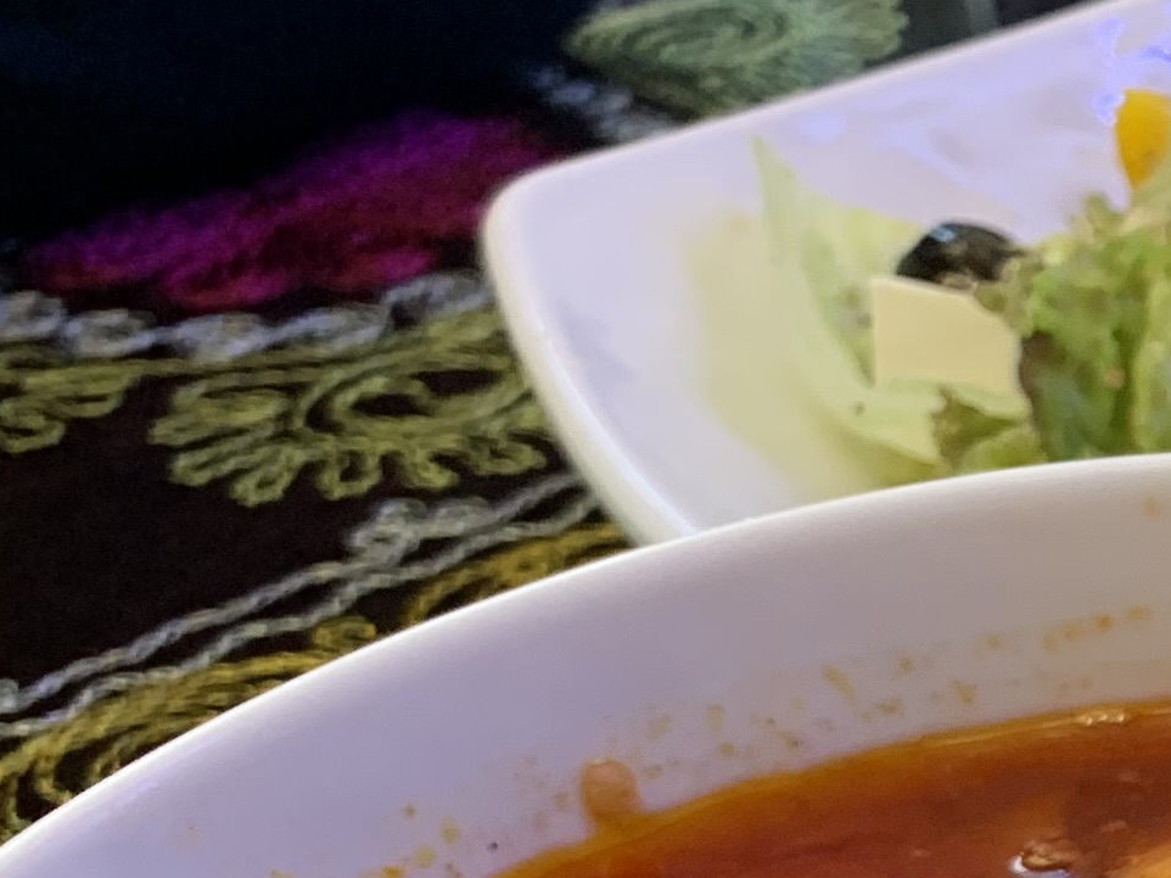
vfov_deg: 13.1
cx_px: 2270
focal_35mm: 109
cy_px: 1137
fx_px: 3686
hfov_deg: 15.0
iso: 100
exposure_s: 1/60
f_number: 1.8
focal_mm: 4.25
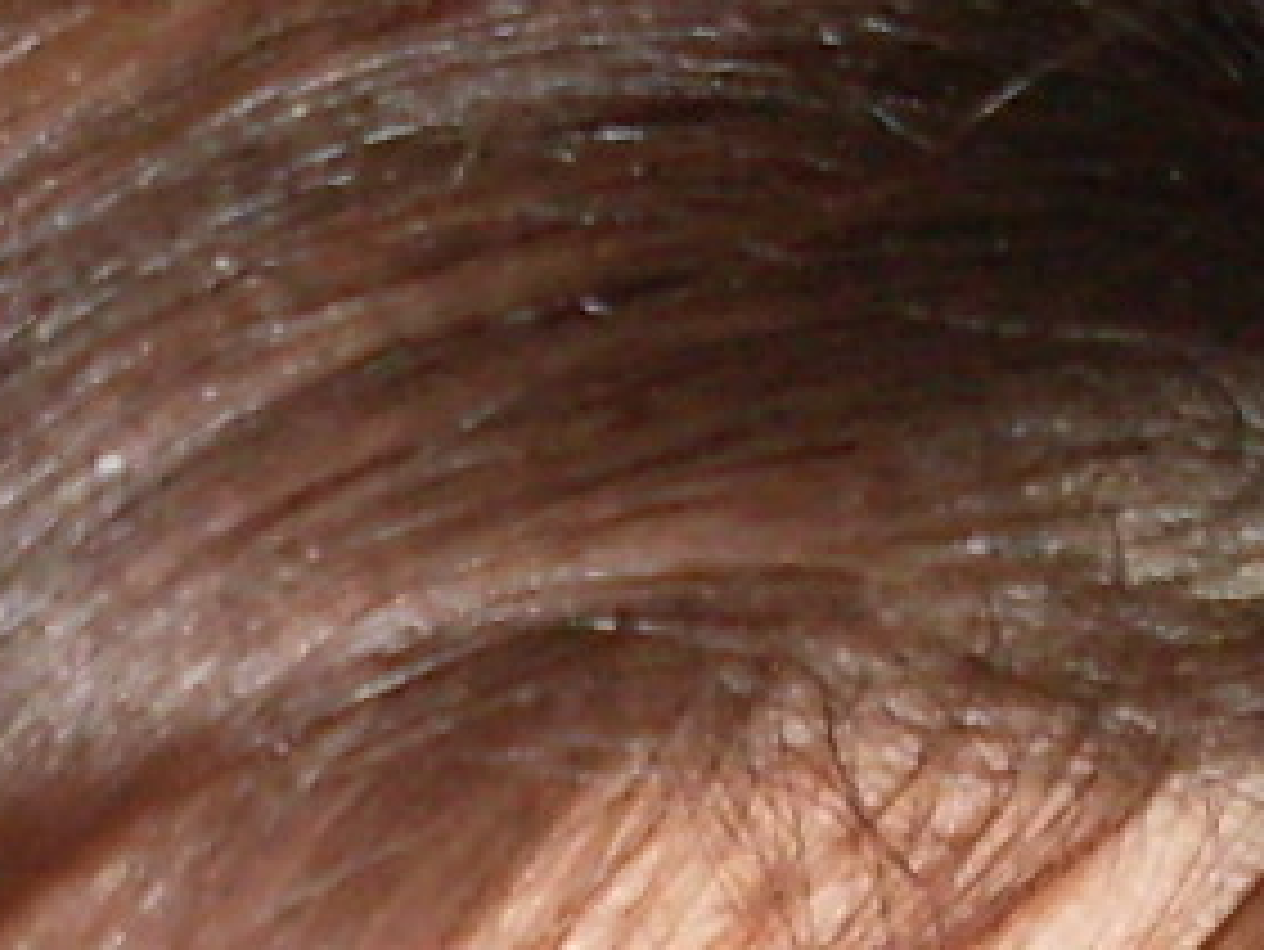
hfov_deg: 7.1
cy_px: 2607
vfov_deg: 5.1
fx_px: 10119
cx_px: -211
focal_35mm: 277
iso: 100
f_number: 2.8
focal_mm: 6.3
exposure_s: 1/45
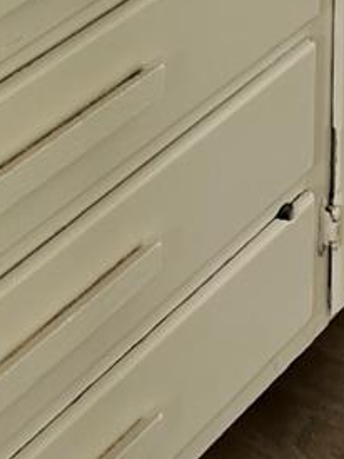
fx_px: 1737
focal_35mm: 131
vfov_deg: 11.6
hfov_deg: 11.0
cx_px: 465
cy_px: -733
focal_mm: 6.86
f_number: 1.78
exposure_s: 1/216
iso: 64
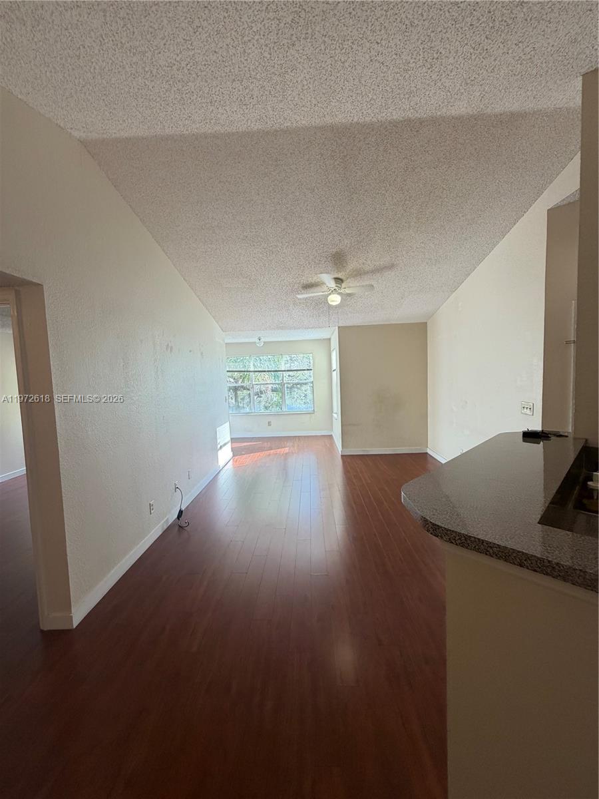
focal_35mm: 14
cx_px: 300
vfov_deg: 102.1
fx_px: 323
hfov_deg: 85.7
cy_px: 400
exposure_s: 1/120
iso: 100
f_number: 2.2
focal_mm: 2.22
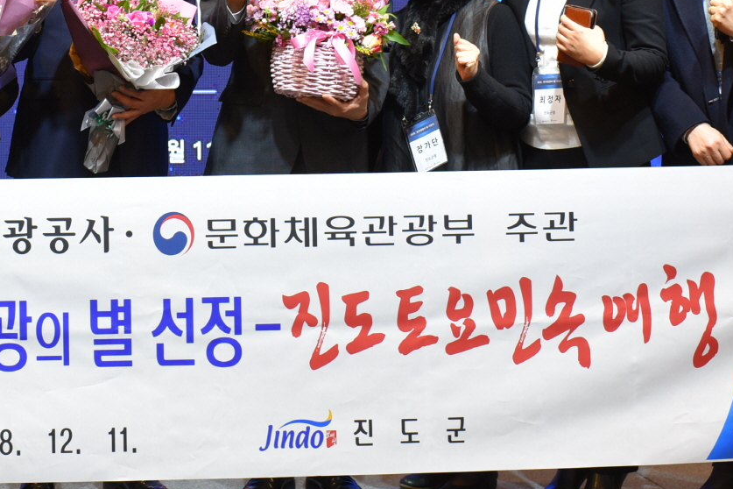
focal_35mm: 92
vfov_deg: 14.5
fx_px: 1873
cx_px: 221
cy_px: -50
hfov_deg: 22.0
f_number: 4
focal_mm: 35
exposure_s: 1/60
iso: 640
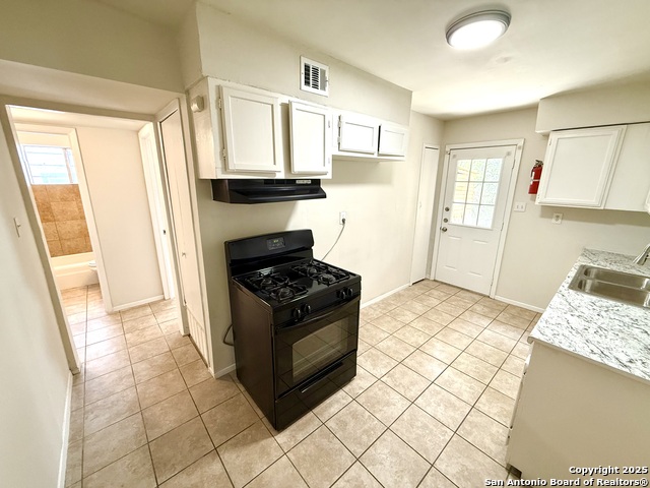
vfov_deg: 85.7
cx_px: 325
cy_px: 244
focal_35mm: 14
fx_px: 263
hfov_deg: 102.1
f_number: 2.2
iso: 250
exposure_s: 1/60
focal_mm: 2.22
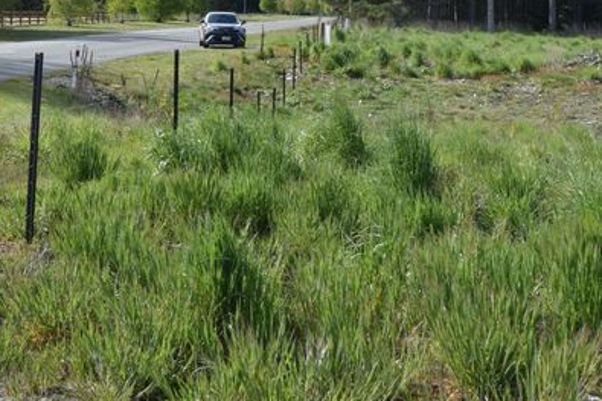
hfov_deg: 28.8
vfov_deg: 19.2
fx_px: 1170
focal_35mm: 70
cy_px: 55
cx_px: 248
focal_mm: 24
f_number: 9
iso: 200
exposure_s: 1/320
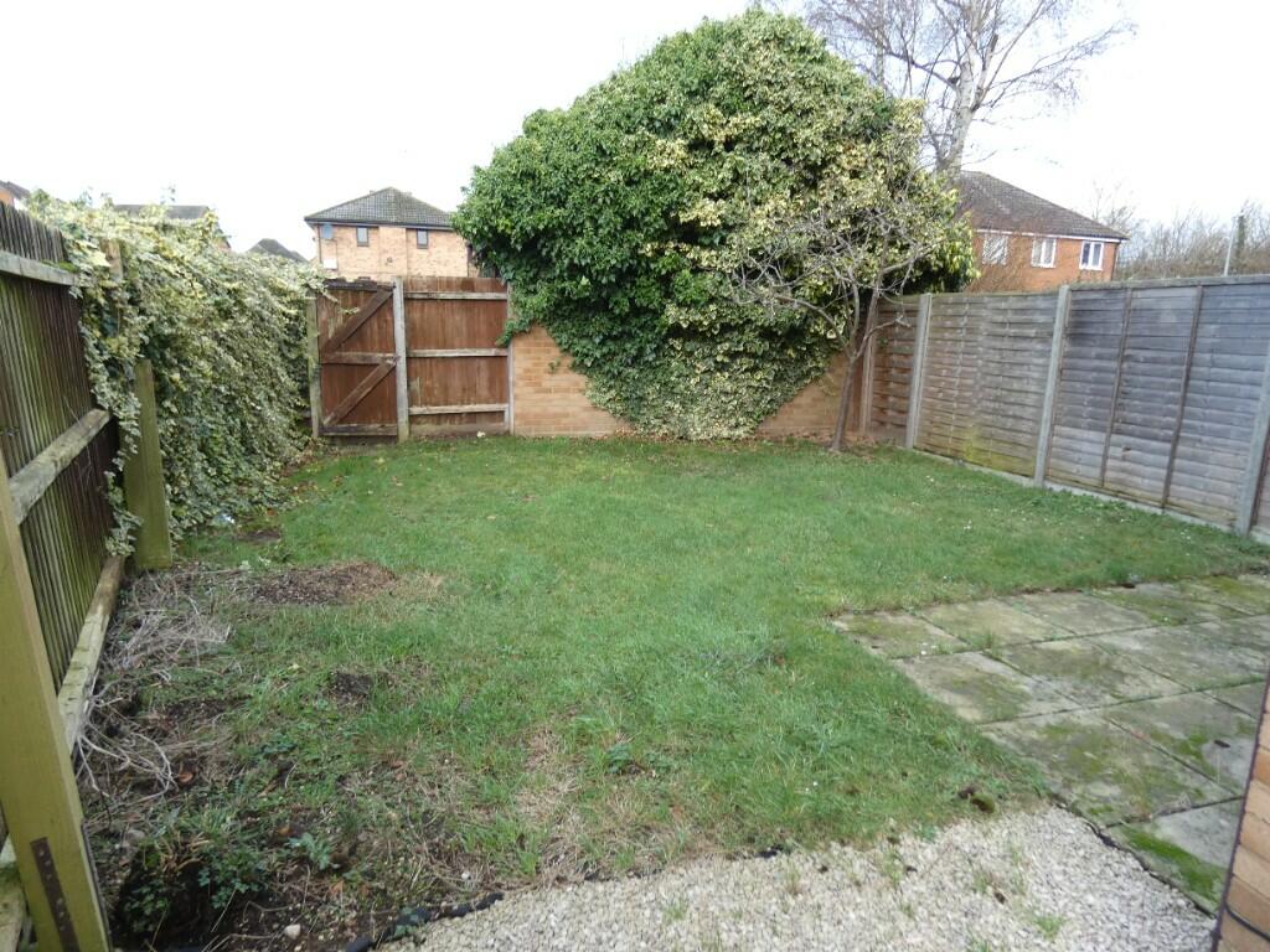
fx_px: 734
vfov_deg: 66.0
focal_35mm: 20
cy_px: 476
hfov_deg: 81.7
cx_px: 635
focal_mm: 3.6
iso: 80
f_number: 2.8
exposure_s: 1/30
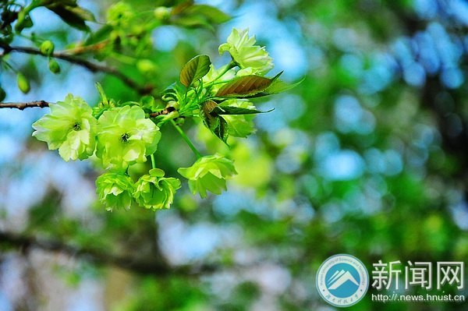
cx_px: 234
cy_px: 156
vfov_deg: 8.7
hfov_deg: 13.1
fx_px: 2046
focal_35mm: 158
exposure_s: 1/1250
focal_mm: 105
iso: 1000
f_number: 5.6
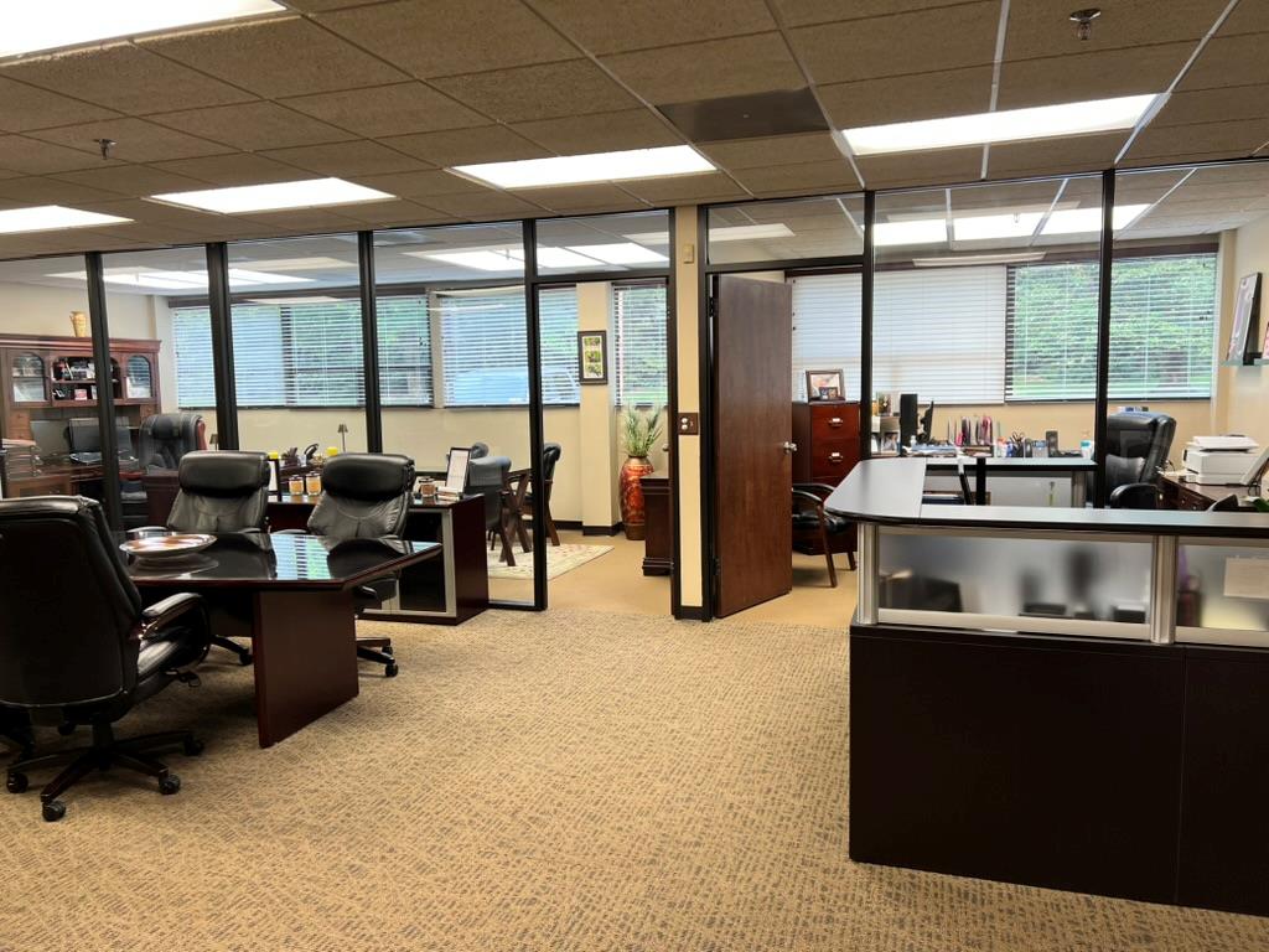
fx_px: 953
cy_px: 476
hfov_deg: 67.3
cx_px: 634
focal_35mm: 26
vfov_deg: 53.1
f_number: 1.5
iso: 80
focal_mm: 5.7
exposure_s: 1/120
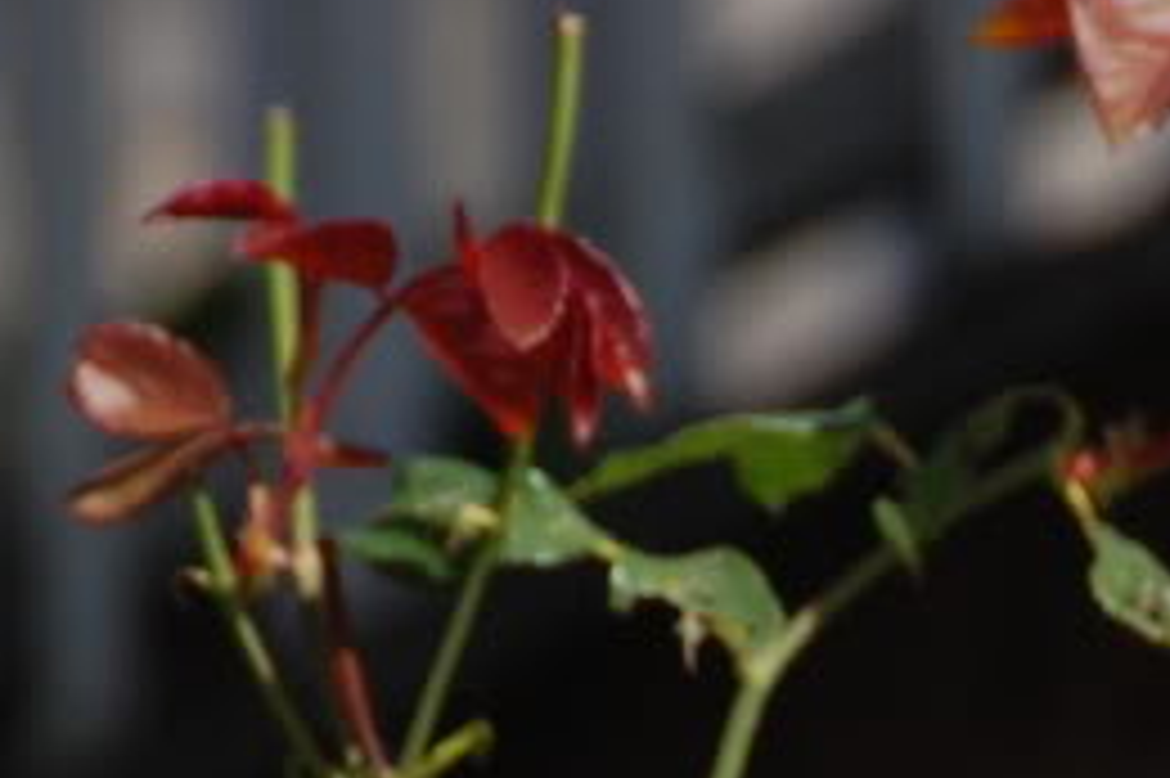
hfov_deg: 1.7
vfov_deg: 1.2
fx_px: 38389
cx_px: 893
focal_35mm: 1182
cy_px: 1385
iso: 400
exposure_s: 1/1250
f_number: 5.6
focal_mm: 200
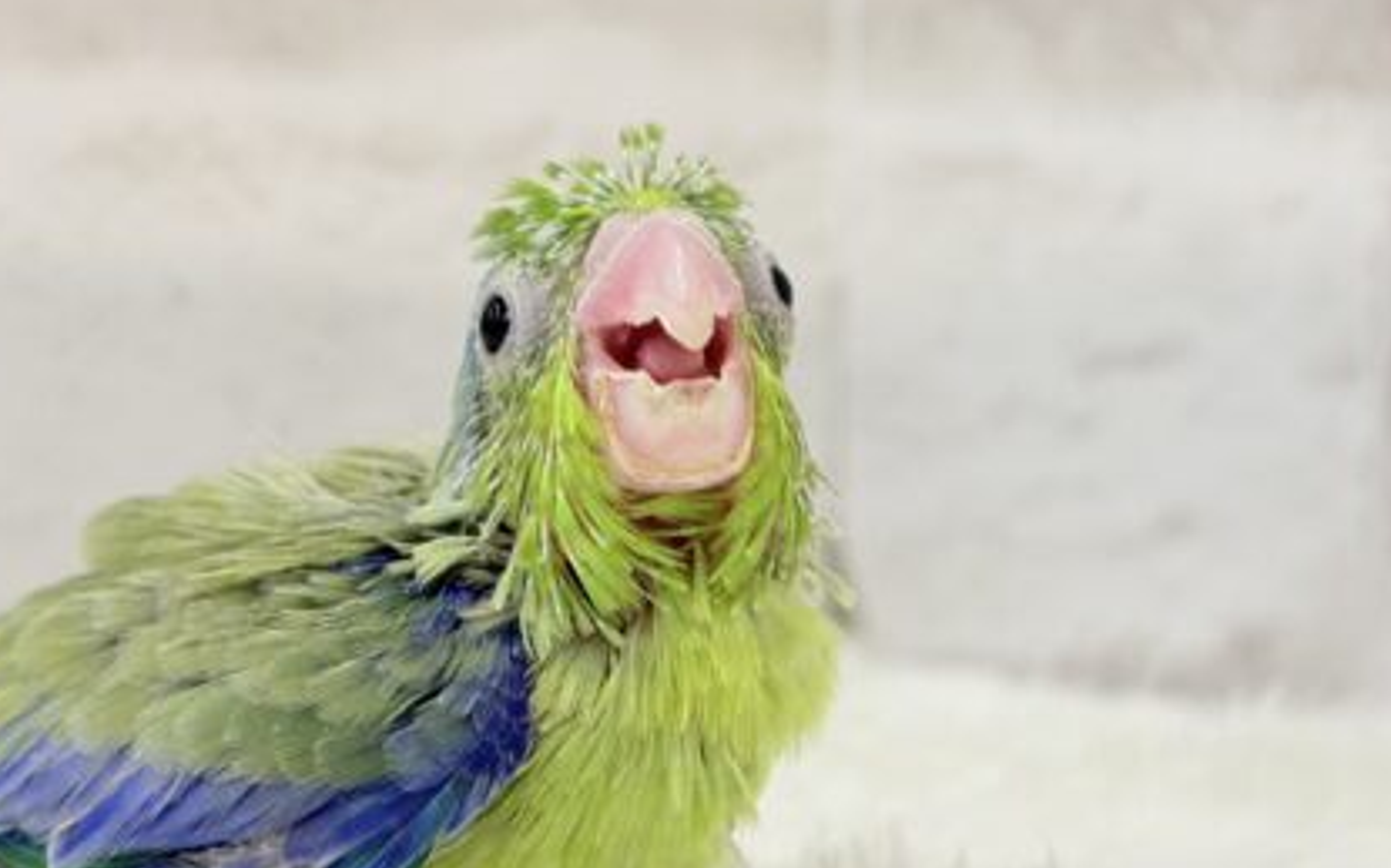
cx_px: 650
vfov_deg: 15.3
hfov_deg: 24.4
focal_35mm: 85
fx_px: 3221
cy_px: 553
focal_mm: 5.96
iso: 80
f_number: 1.6
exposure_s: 1/100
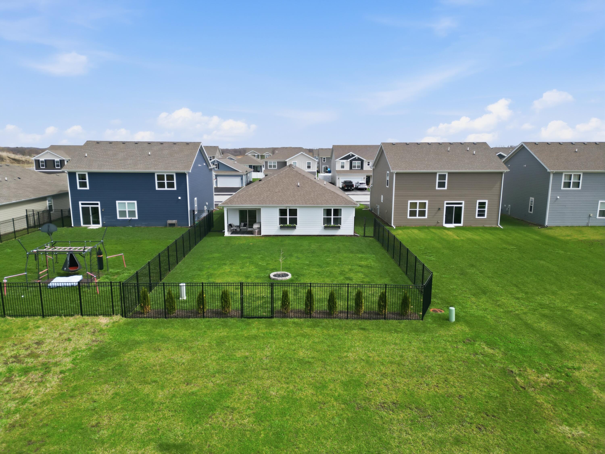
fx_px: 419
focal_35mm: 24
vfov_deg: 56.8
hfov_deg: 71.6
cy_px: 227
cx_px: 302
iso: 110
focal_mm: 6.7
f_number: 1.7
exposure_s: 1/4000
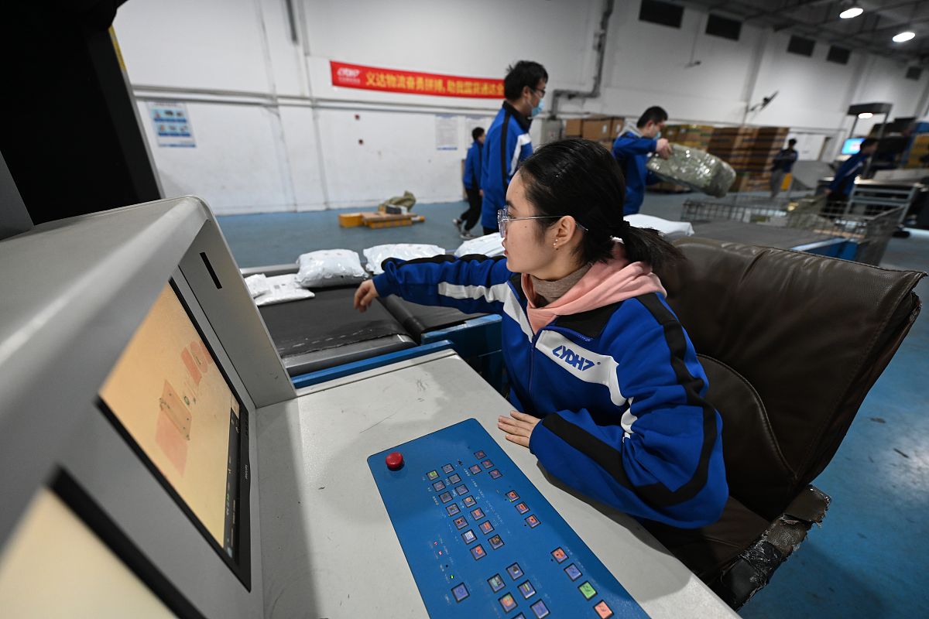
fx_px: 361
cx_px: 464
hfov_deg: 104.3
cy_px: 310
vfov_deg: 81.2
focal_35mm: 14
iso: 1600
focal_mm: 14
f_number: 2.8
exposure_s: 1/160
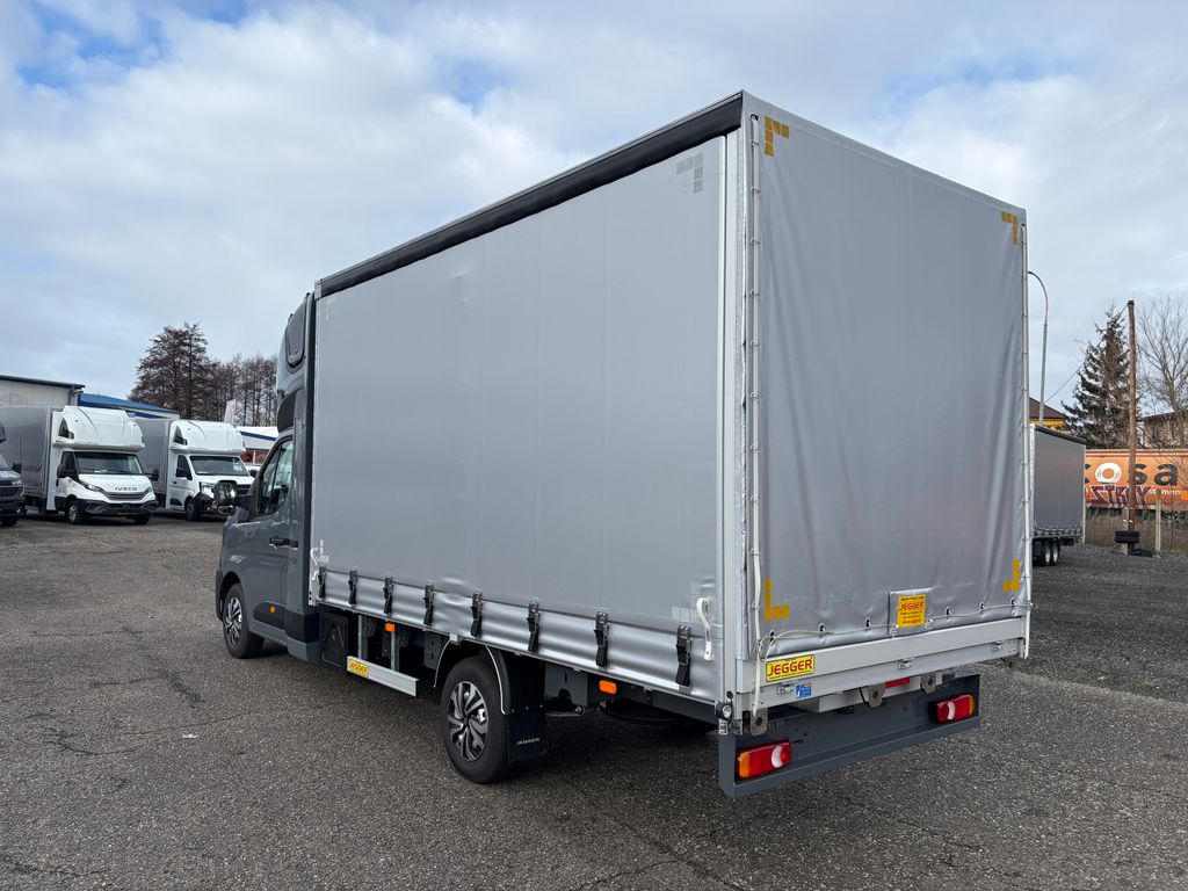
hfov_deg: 67.3
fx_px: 892
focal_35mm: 26
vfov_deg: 53.1
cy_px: 446
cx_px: 594
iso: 50
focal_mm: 5.96
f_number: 1.6
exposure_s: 1/2012
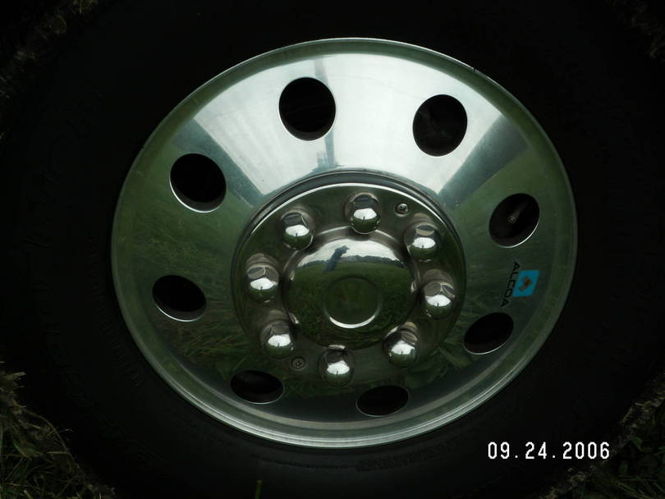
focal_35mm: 128
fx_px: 2460
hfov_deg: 15.4
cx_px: 332
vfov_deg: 11.6
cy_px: 250
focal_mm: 20.85
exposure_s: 1/125
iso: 50
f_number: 7.1
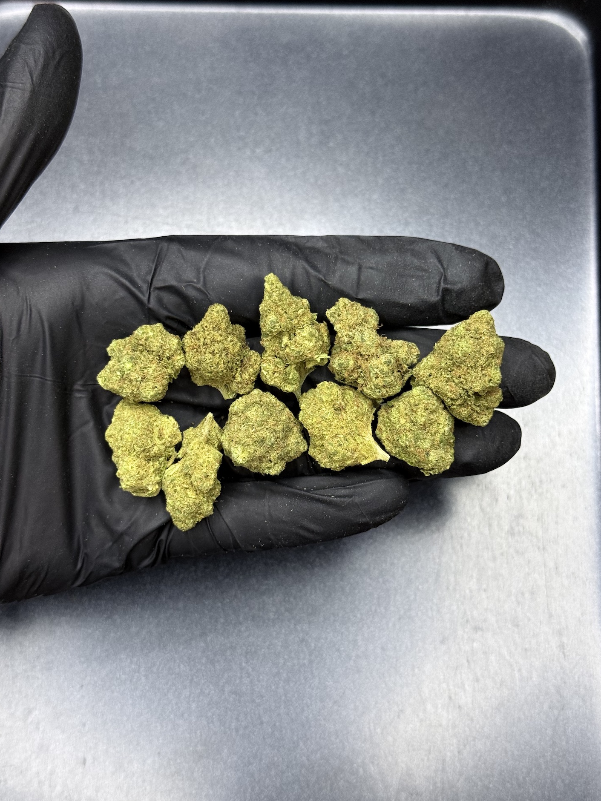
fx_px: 1134
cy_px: 403
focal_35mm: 49
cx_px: 305
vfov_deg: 38.9
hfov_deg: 29.7
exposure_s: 1/50
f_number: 1.78
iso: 160
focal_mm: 6.76
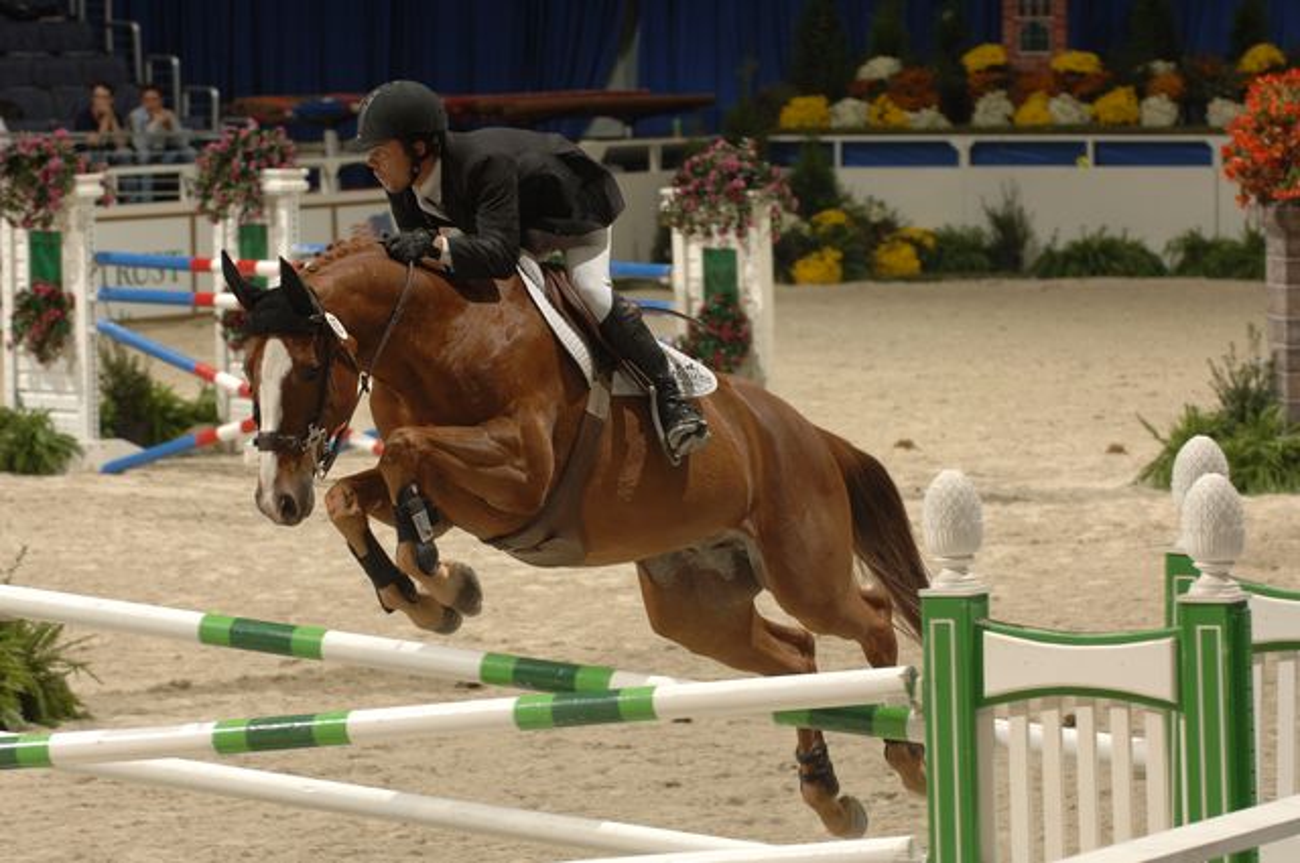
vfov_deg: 7.0
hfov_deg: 10.6
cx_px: 650
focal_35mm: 195
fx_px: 7033
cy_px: 432
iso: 320
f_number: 6.3
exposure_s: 1/250
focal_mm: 130
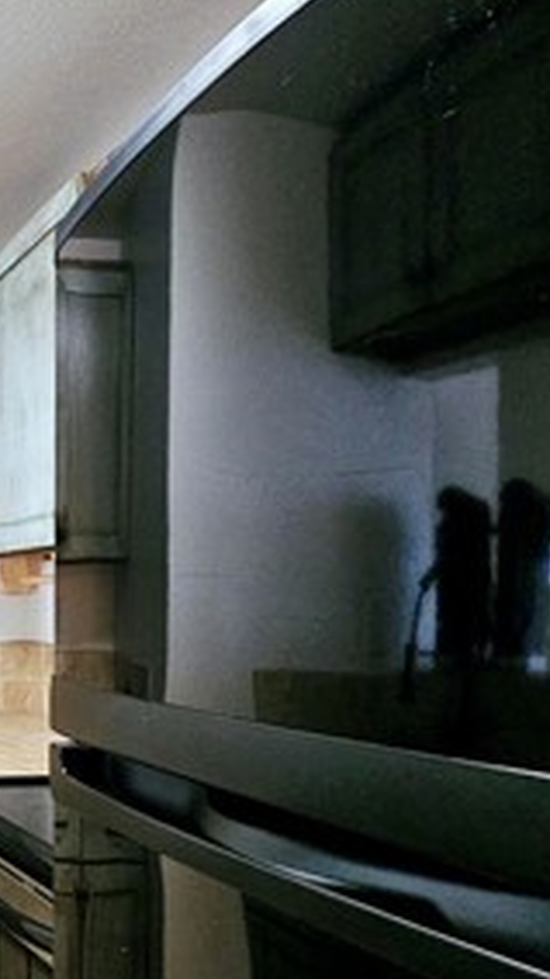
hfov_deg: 23.5
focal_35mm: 32
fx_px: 830
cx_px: -387
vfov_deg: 60.2
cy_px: 616
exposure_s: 1/40
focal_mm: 2.2
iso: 400
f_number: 2.2
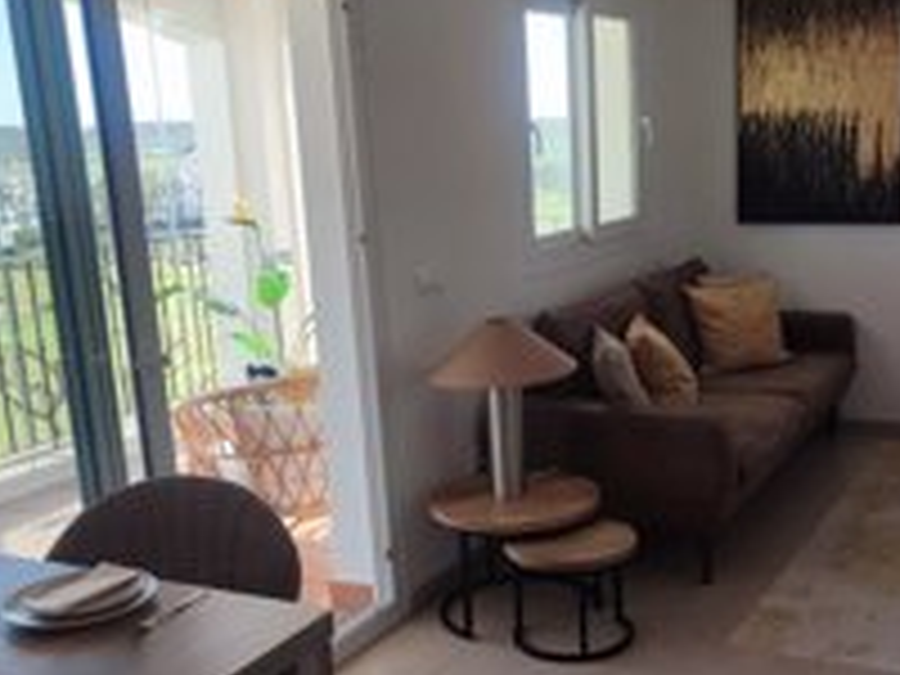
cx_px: 540
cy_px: 400
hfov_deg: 41.9
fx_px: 1170
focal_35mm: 45
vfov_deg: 32.1
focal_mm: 6.04
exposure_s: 1/165
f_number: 1.9
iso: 50
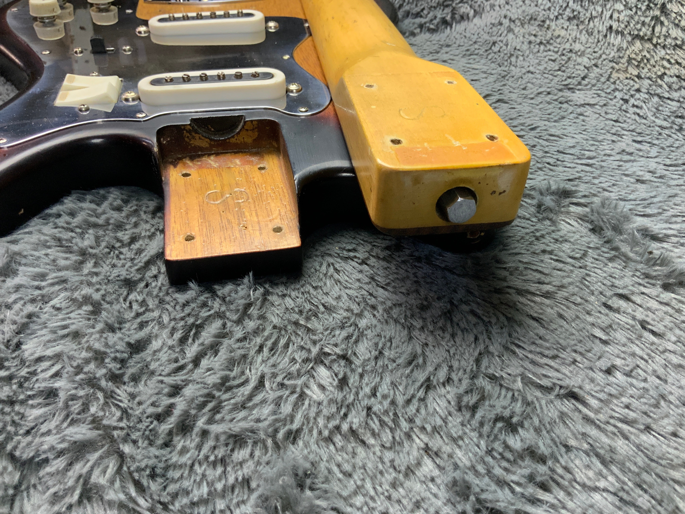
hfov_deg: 61.7
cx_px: 342
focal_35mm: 29
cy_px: 257
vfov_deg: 48.2
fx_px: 574
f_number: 1.8
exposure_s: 1/60
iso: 80
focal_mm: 3
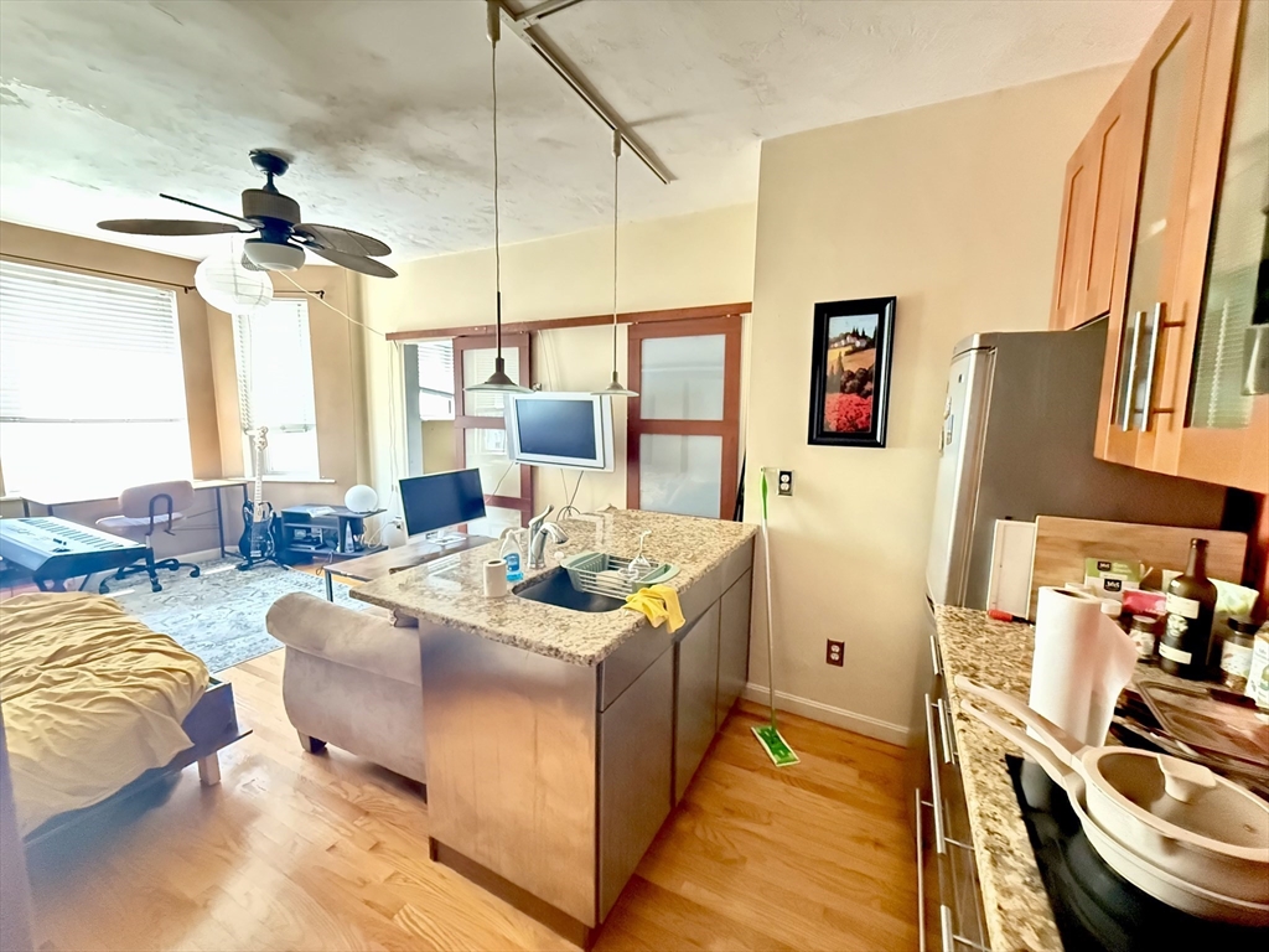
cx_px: 634
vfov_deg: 85.7
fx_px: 513
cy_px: 476
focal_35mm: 14
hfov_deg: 102.1
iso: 2000
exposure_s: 1/30
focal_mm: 2.22
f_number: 2.2
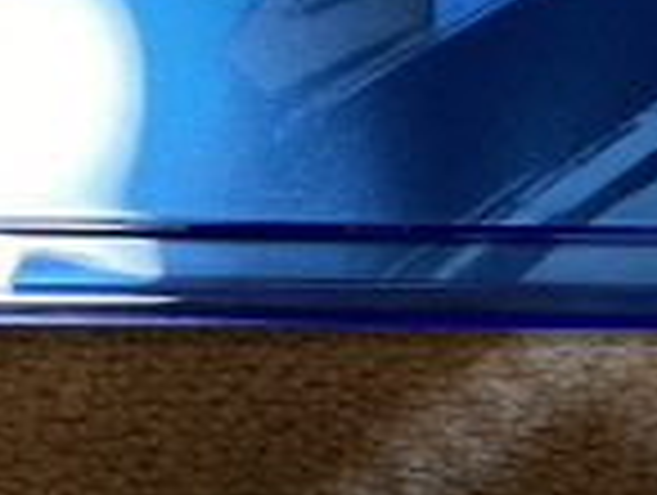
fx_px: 2909
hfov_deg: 12.4
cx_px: 914
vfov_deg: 8.6
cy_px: -801
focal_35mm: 153
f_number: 1.8
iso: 80
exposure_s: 1/50
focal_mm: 3.99
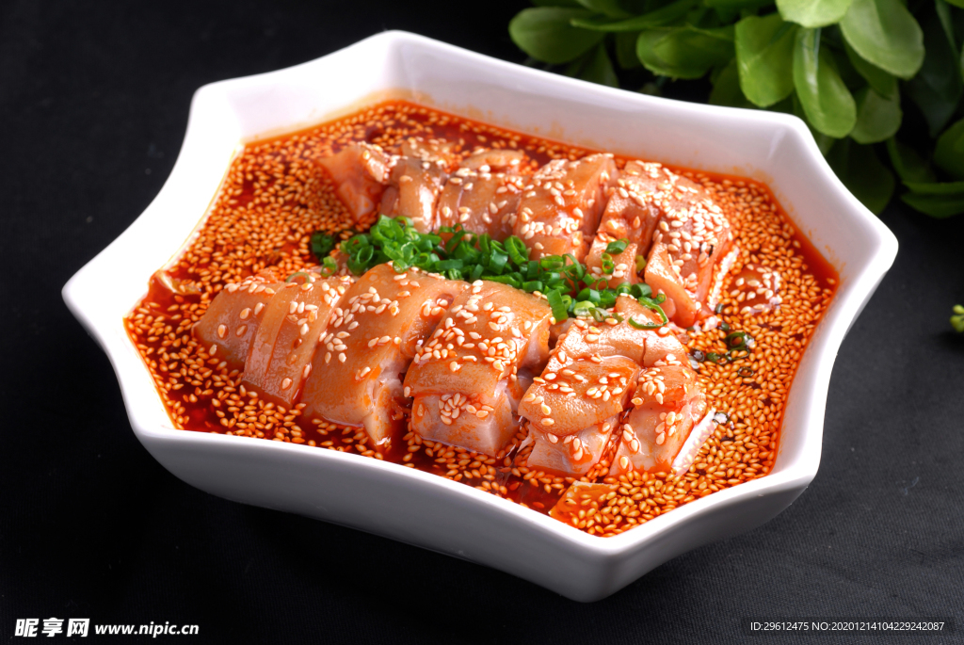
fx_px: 2412
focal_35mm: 90
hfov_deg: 22.6
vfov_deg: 15.2
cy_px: 322
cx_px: 482
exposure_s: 1/125
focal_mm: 60
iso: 125
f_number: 9
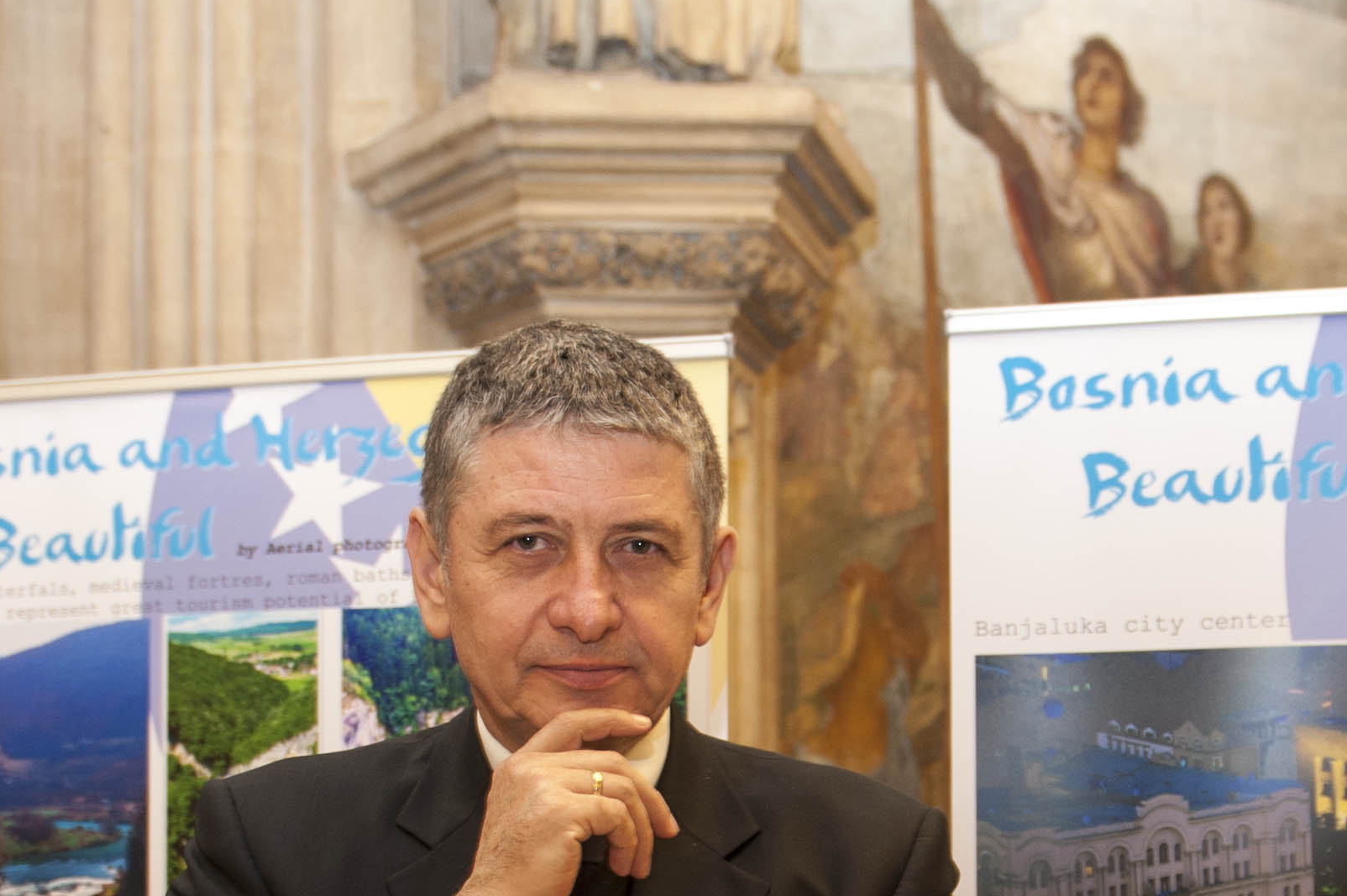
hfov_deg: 29.2
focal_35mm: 69
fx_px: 2580
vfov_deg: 18.9
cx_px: 825
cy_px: 984
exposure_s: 1/50
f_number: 2.8
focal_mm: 26
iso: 800
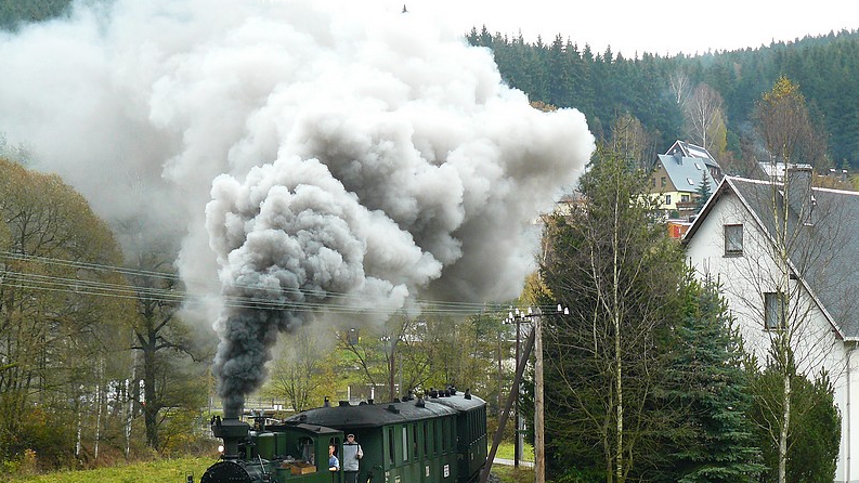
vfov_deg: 15.5
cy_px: 302
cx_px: 430
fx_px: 1777
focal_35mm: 78
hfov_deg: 27.2
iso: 200
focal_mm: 11.8
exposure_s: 1/200
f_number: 3.2
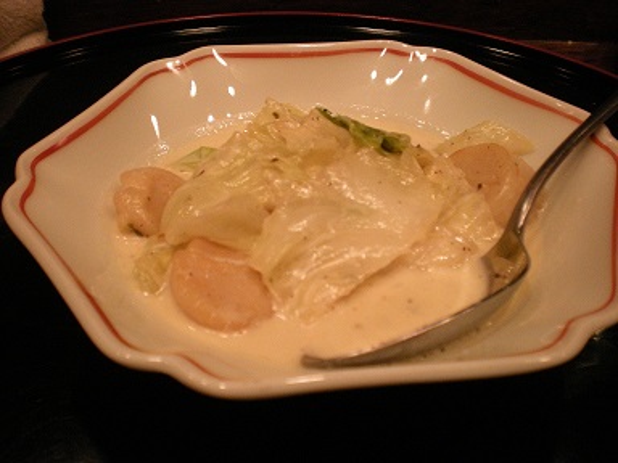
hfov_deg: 49.0
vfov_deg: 37.7
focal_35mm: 38
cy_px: 232
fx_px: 678
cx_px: 309
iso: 330
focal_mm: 6.3
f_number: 3.1
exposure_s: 1/15
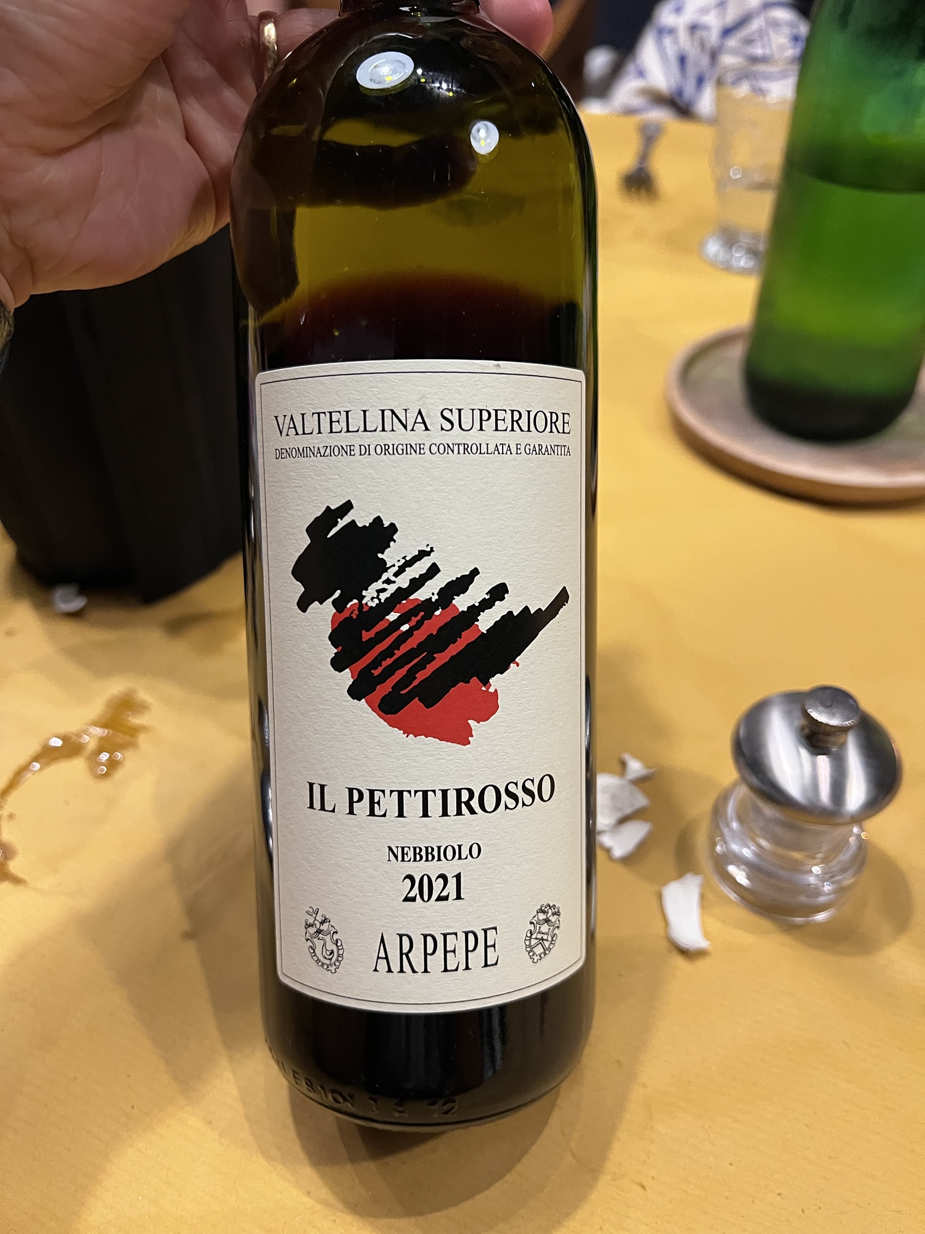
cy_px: 617
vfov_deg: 67.3
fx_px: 926
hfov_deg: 53.1
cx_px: 462
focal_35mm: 26
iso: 500
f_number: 1.5
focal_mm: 5.7
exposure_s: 1/60
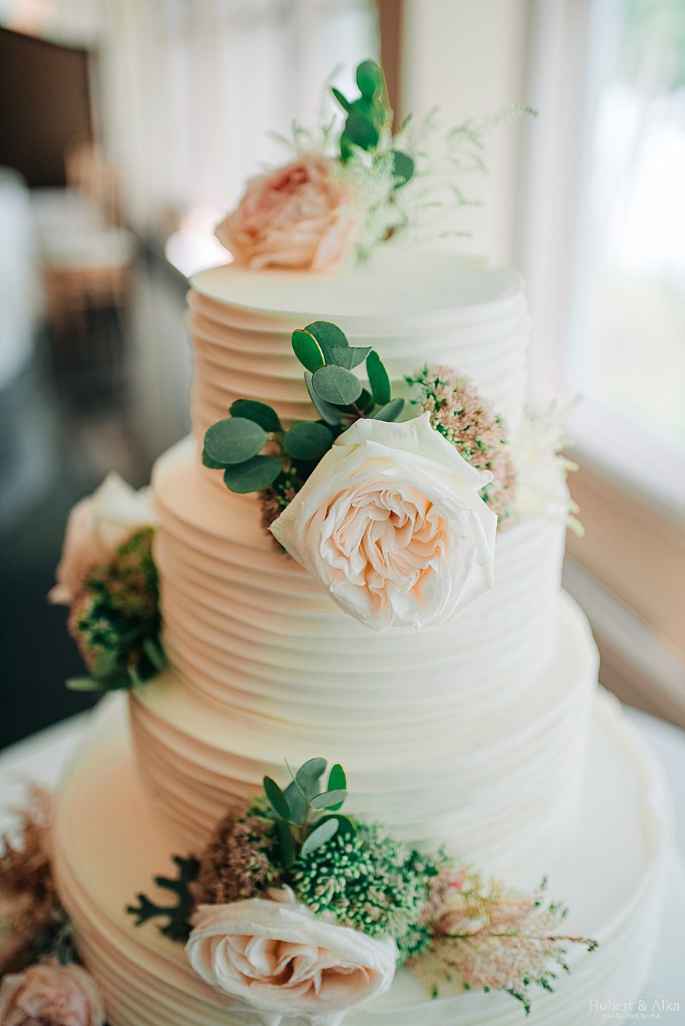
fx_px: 998
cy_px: 513
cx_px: 342
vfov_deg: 54.4
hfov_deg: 37.9
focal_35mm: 35
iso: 320
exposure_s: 1/200
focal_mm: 35
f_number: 1.8
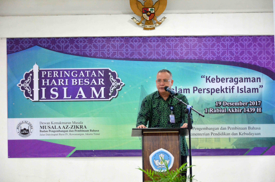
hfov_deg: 14.4
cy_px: 91
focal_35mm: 142
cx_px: 138
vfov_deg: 9.6
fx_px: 1086
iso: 5000
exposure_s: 1/30
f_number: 8
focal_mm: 95
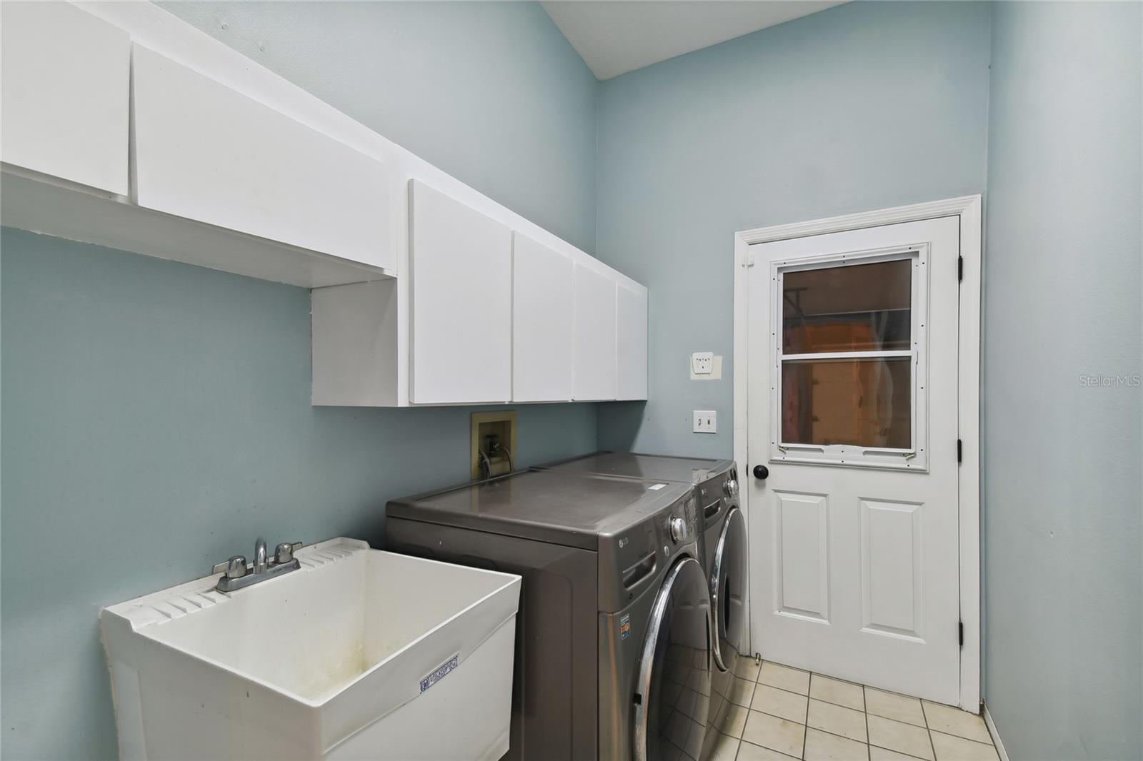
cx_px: 572
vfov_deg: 77.3
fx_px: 476
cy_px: 380
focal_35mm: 15
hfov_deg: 100.4
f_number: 7.1
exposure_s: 1/20
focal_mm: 10
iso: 100
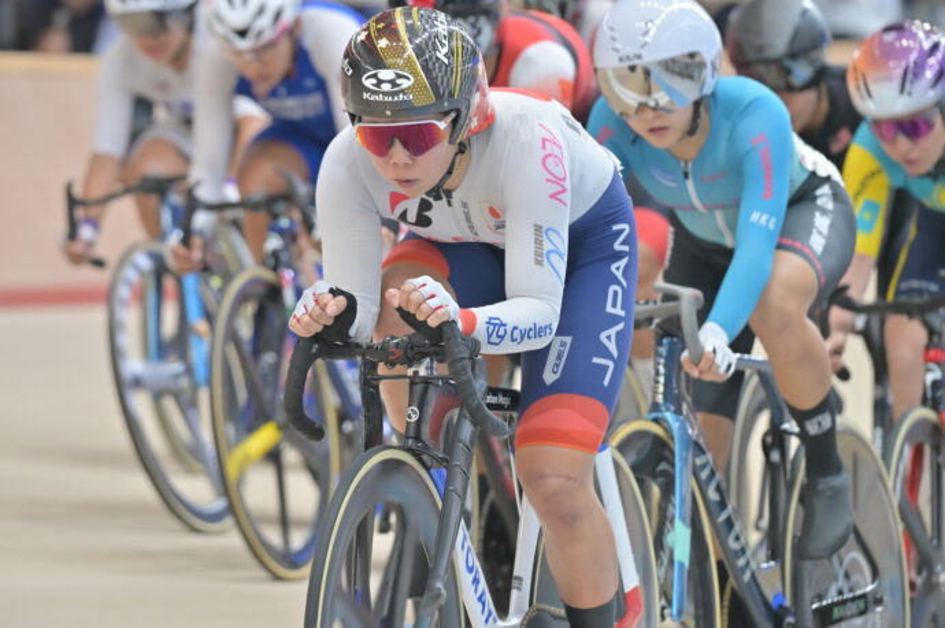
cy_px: 314
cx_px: 472
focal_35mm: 330
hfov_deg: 6.2
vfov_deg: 4.2
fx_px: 8656
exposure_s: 1/400
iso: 2500
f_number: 6.3
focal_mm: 330
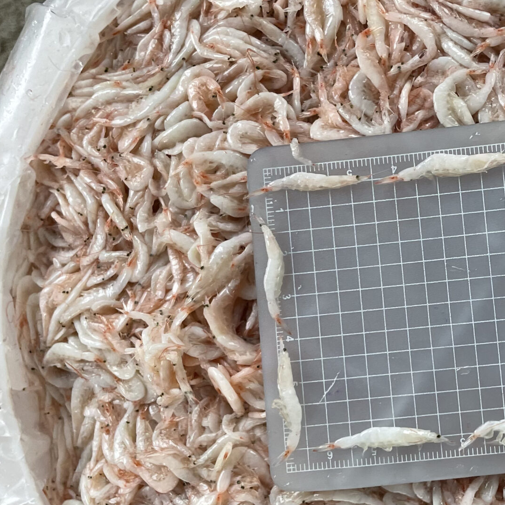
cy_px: 298
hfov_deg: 29.5
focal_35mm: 55
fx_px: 908
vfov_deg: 31.0
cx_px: 479
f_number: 1.6
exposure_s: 1/121
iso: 125
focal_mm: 4.2
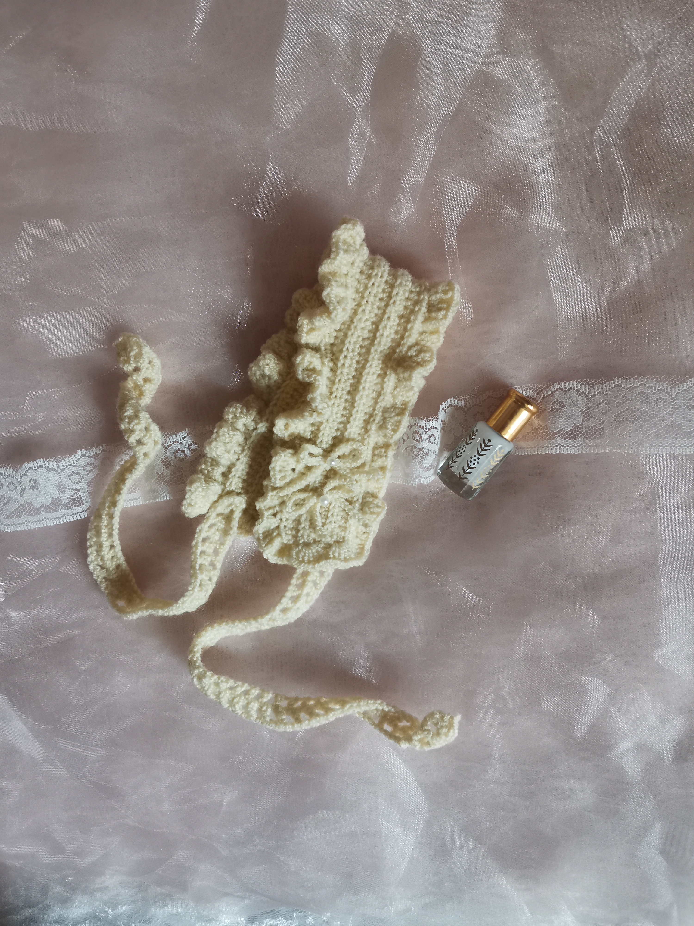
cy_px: 463
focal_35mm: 26
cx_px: 347
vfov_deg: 67.3
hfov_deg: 53.1
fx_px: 695
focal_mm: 4.75
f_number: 1.8
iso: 400
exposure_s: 1/33.3
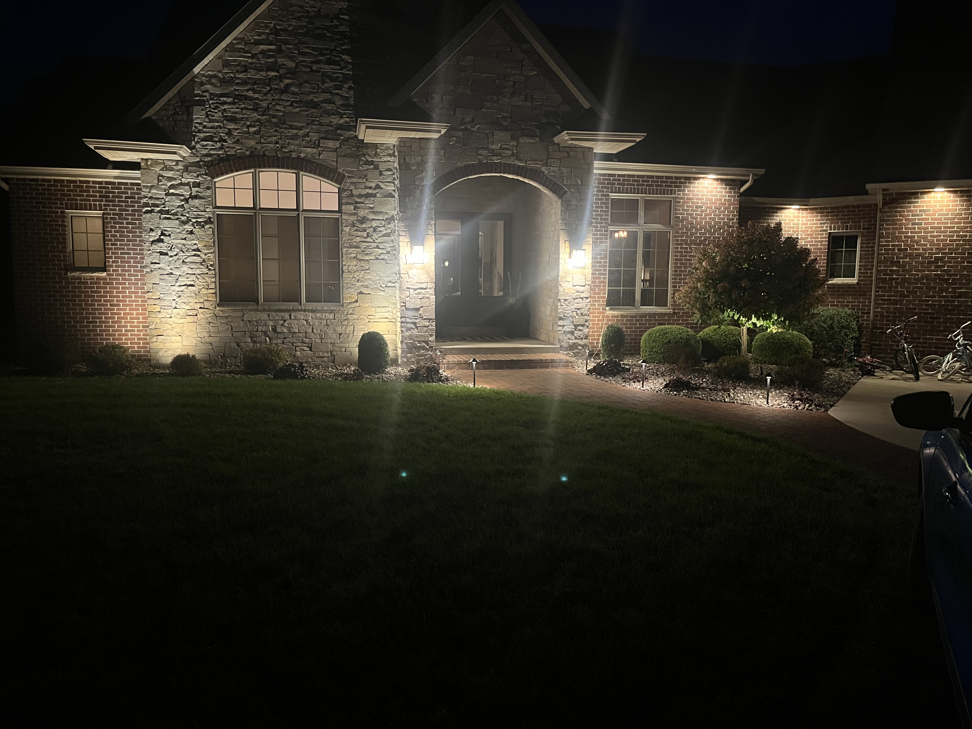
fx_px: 730
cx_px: 486
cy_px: 364
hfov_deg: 67.3
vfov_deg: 53.1
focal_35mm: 26
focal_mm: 5.1
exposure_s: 1/30
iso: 640
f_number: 1.6
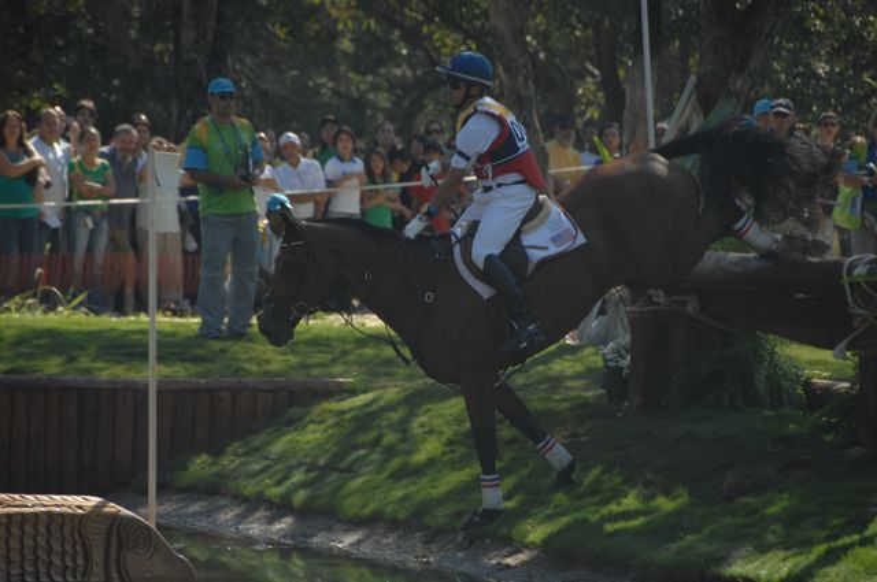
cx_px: 438
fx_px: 7299
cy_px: 291
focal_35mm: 300
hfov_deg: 6.9
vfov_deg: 4.6
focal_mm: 200
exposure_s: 1/500
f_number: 5.6
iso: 200
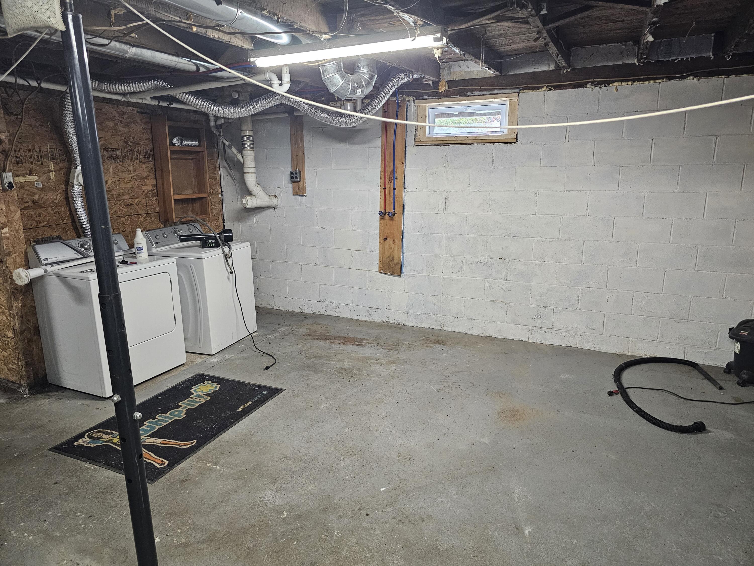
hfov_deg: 73.9
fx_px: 501
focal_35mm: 23
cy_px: 283
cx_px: 377
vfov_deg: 58.9
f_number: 1.7
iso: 640
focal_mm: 6.3
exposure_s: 1/120
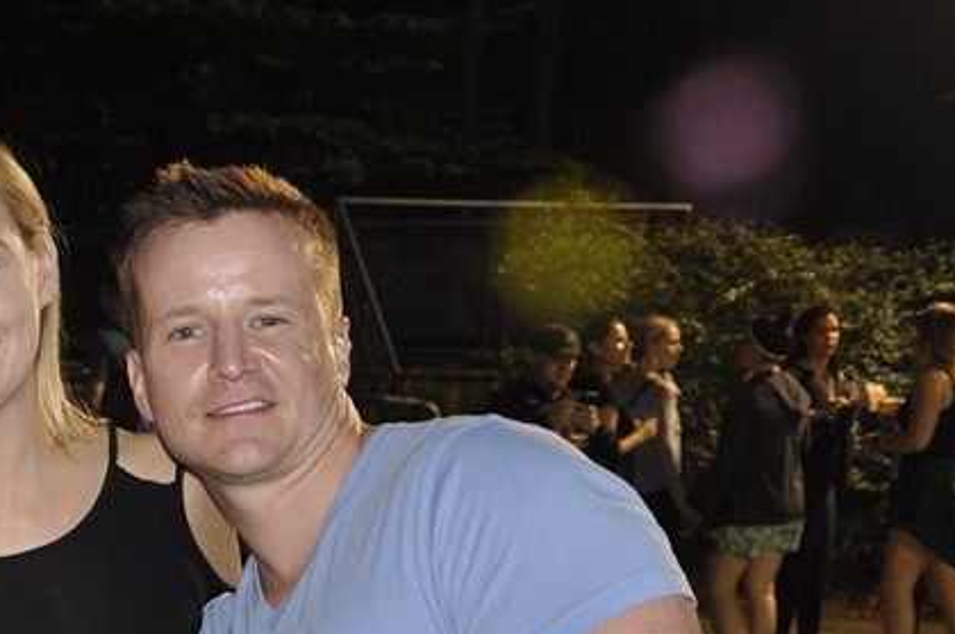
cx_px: -39
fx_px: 2363
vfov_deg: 14.9
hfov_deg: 21.9
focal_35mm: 89
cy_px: 682
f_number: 4
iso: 400
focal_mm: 25
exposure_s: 1/60
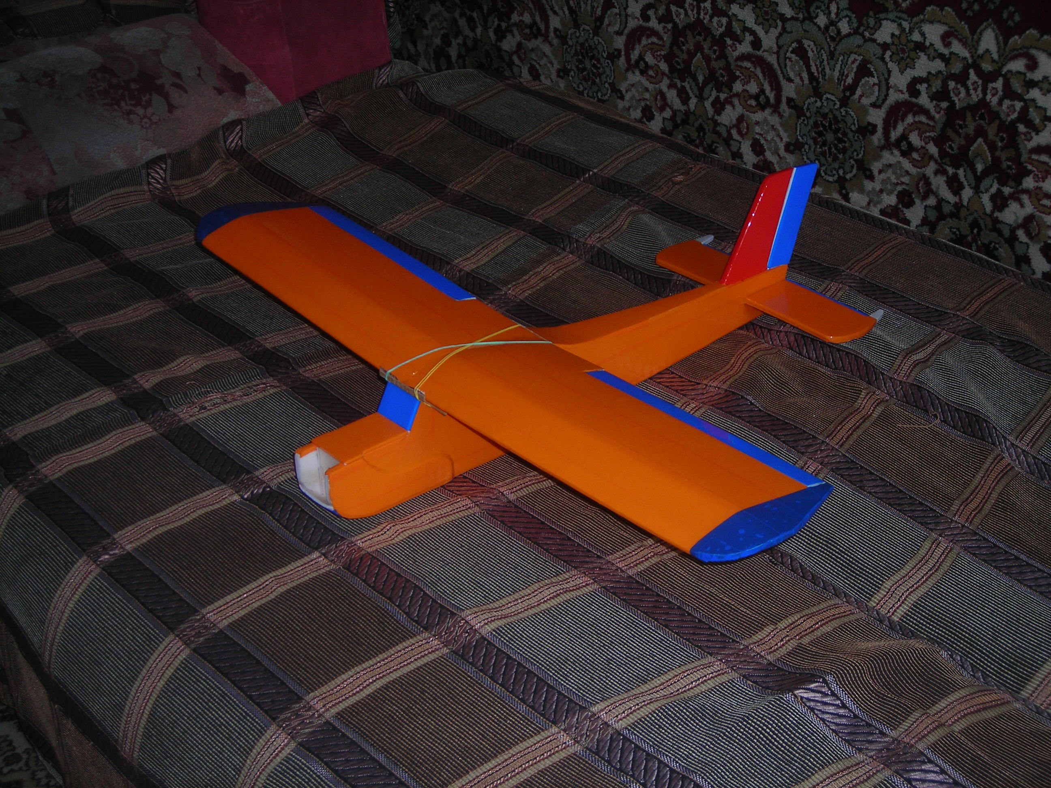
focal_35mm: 55
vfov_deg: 26.6
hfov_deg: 34.9
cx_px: 526
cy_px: 394
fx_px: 1670
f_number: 3.6
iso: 68
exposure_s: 1/60.1
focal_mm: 9.1
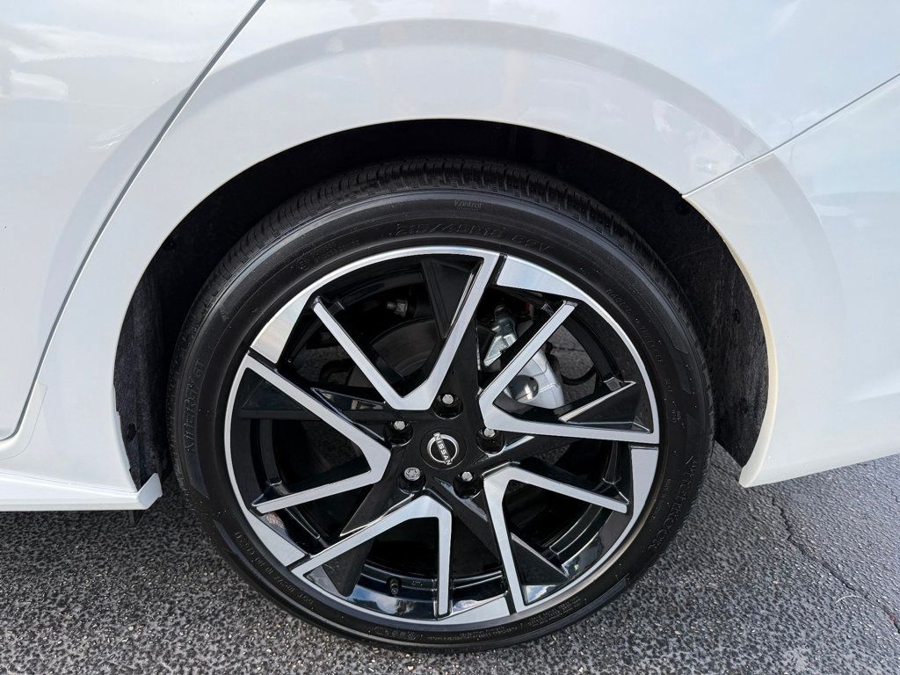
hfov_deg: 71.6
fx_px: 624
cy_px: 338
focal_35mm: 24
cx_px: 450
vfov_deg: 56.8
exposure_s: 1/435
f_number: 1.78
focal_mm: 6.76
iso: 80
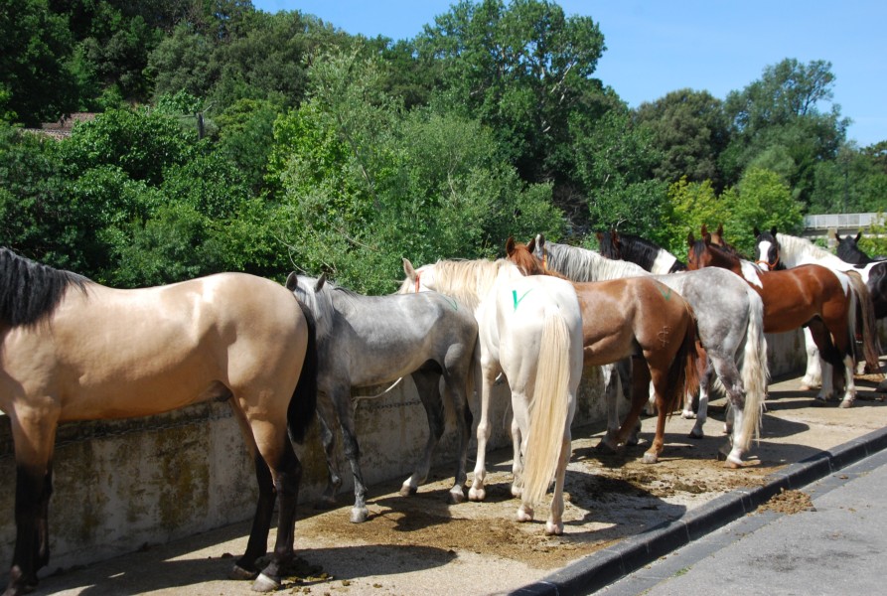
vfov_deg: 26.6
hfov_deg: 38.8
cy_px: 298
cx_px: 444
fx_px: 1260
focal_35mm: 51
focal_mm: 34
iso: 400
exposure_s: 1/500
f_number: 11
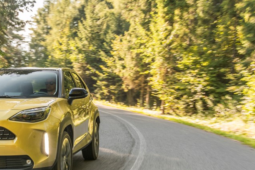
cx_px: 65
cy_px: 83
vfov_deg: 19.7
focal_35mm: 69
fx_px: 489
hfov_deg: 28.8
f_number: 6.3
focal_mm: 23
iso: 320
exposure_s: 1/30
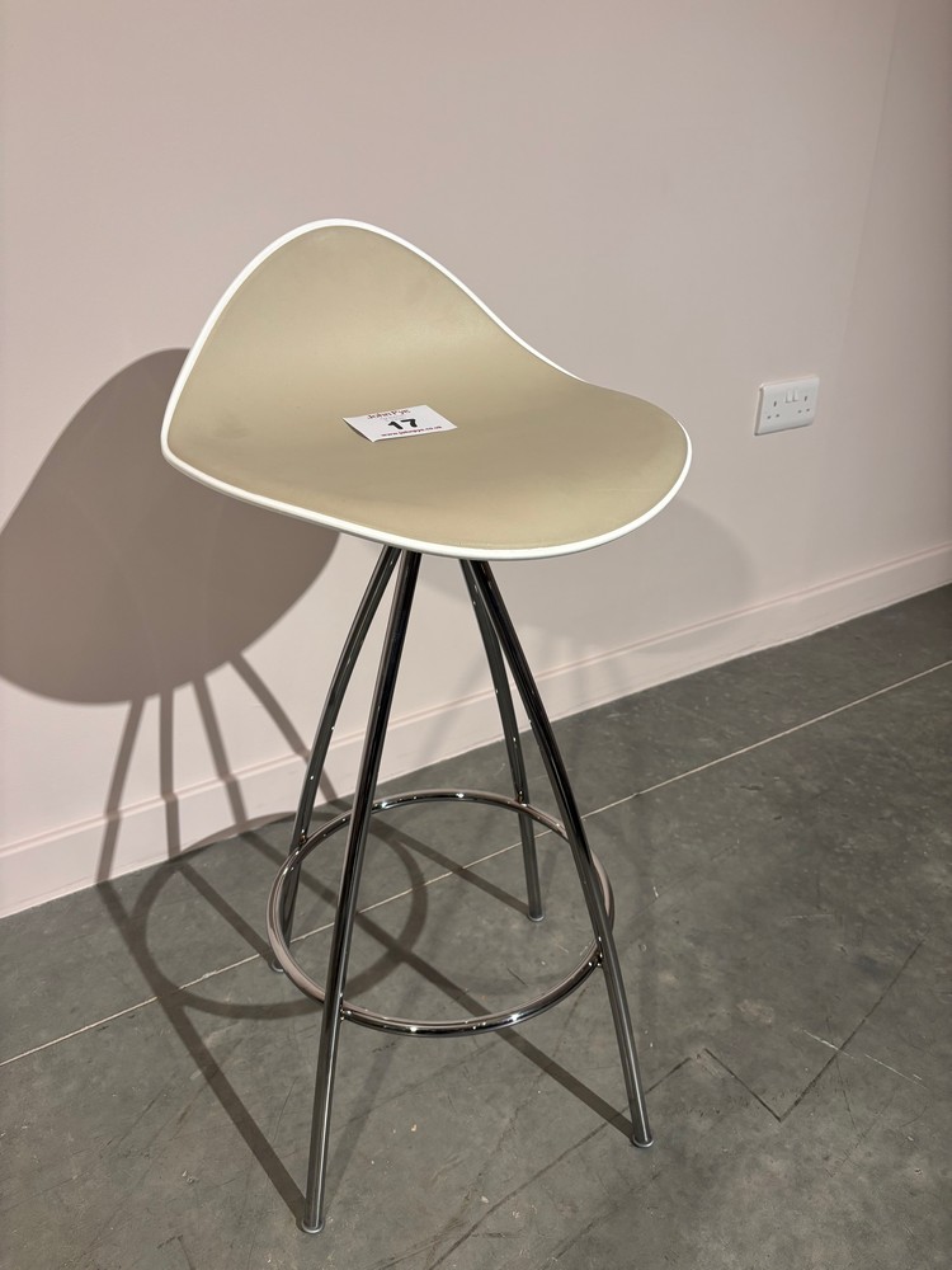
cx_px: 476
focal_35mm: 26
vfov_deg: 67.3
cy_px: 635
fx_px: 953
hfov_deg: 53.1
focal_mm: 5.96
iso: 100
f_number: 1.6
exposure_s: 1/100
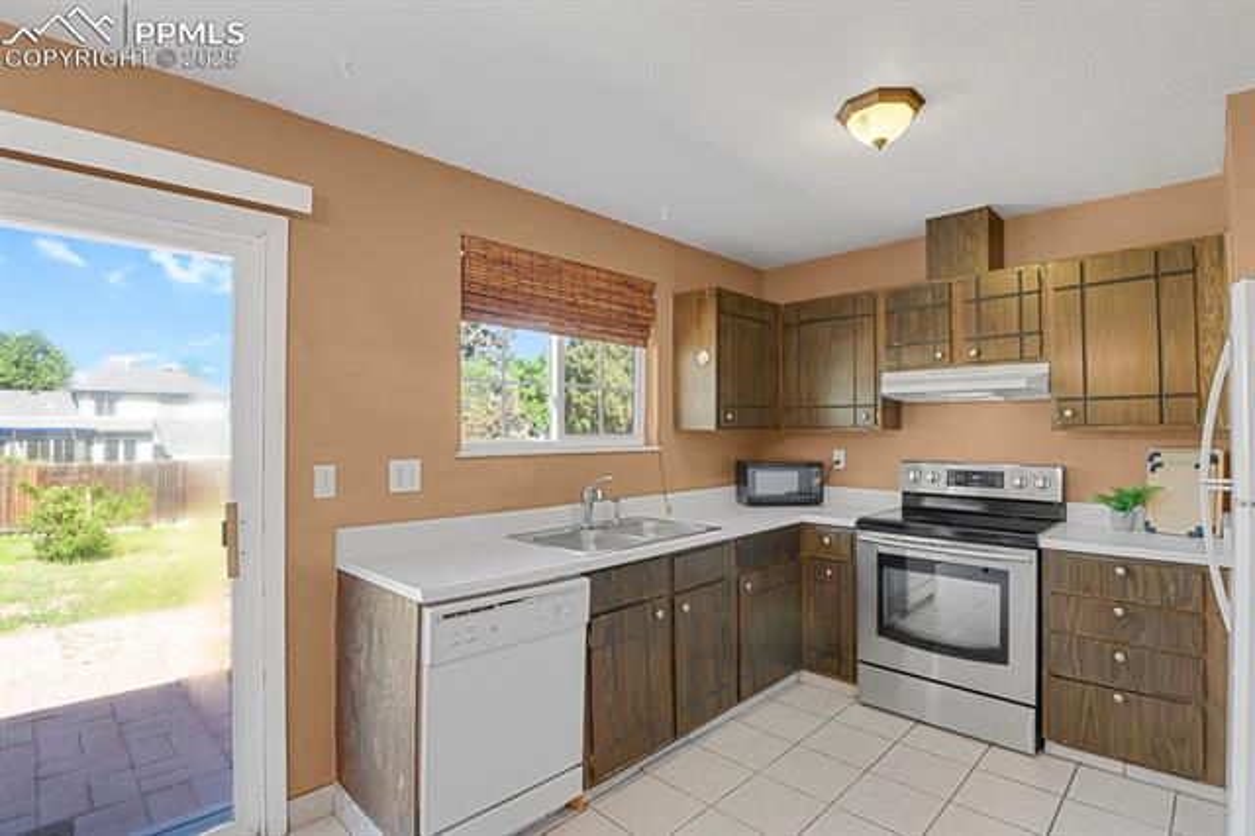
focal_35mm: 17
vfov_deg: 70.4
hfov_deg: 93.3
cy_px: 418
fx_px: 592
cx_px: 628
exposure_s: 2.5
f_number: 8
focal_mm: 17
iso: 250
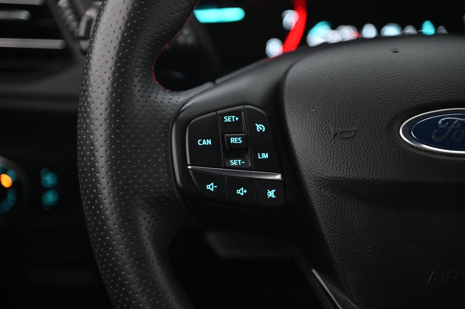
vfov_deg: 11.4
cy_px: 154
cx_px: 232
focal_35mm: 120
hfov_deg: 17.1
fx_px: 1549
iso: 2000
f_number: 4
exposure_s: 1/13
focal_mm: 120
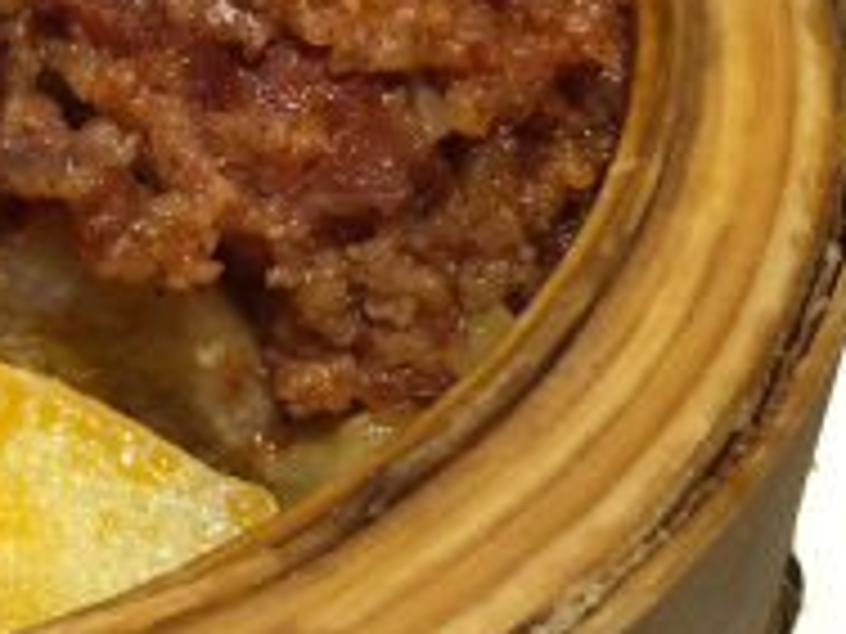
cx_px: -432
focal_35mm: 108
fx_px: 2639
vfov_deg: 13.6
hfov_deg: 16.5
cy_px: 74
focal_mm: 4.15
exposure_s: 1/60
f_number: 2.2
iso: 32
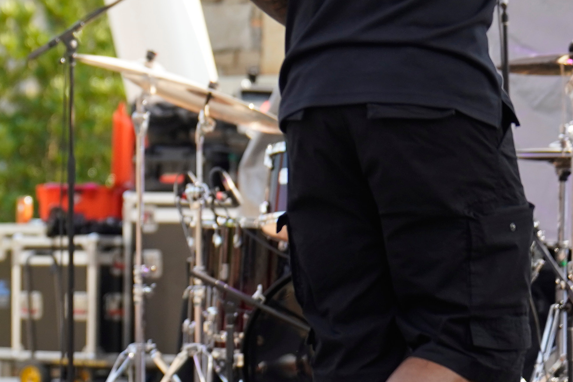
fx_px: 4329
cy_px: 97
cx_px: -224
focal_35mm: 272
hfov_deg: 7.5
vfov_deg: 5.1
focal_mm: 89
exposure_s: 1/2000
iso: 640
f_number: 2.8
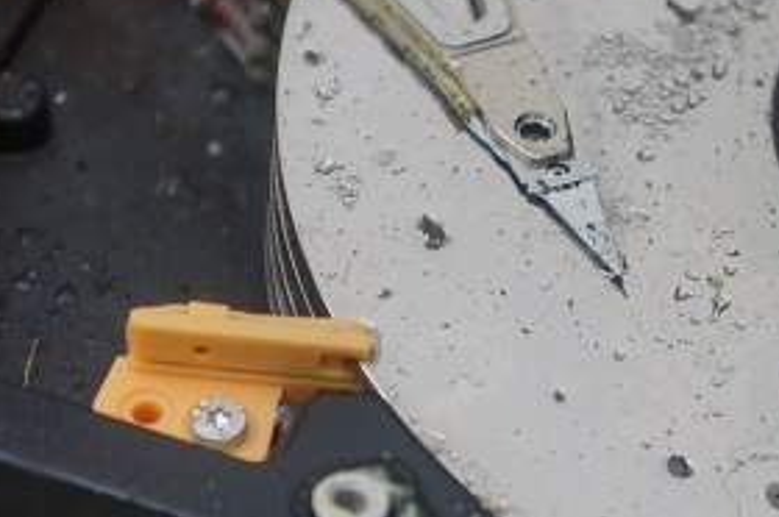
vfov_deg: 7.4
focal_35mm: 184
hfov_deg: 11.1
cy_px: 254
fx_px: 3986
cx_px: 601
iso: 200
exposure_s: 1/160
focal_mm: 43
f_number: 4.5
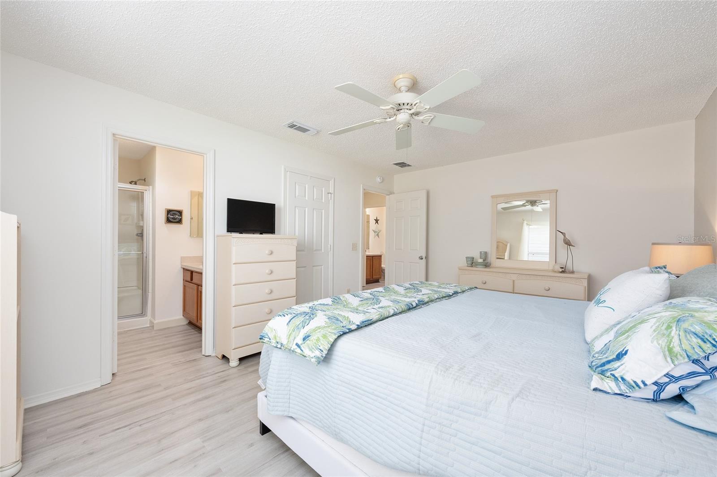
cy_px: 238
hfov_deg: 104.3
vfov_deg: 81.2
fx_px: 279
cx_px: 358
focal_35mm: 14
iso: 320
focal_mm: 14
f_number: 8
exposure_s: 1/15
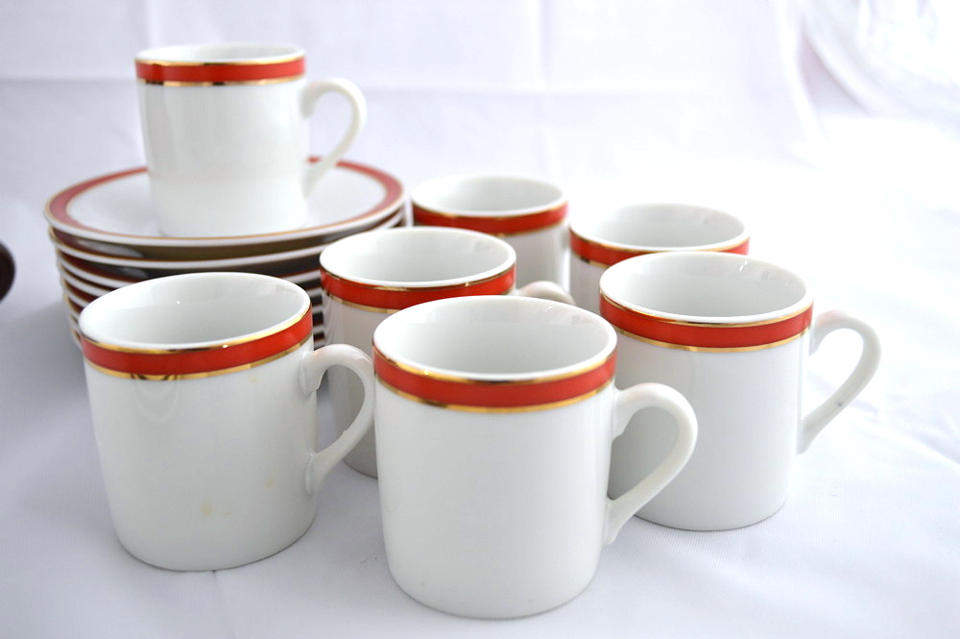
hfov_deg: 49.6
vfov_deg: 34.2
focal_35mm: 39
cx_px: 480
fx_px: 1039
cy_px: 320
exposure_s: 1/100
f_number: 5
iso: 400
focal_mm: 26
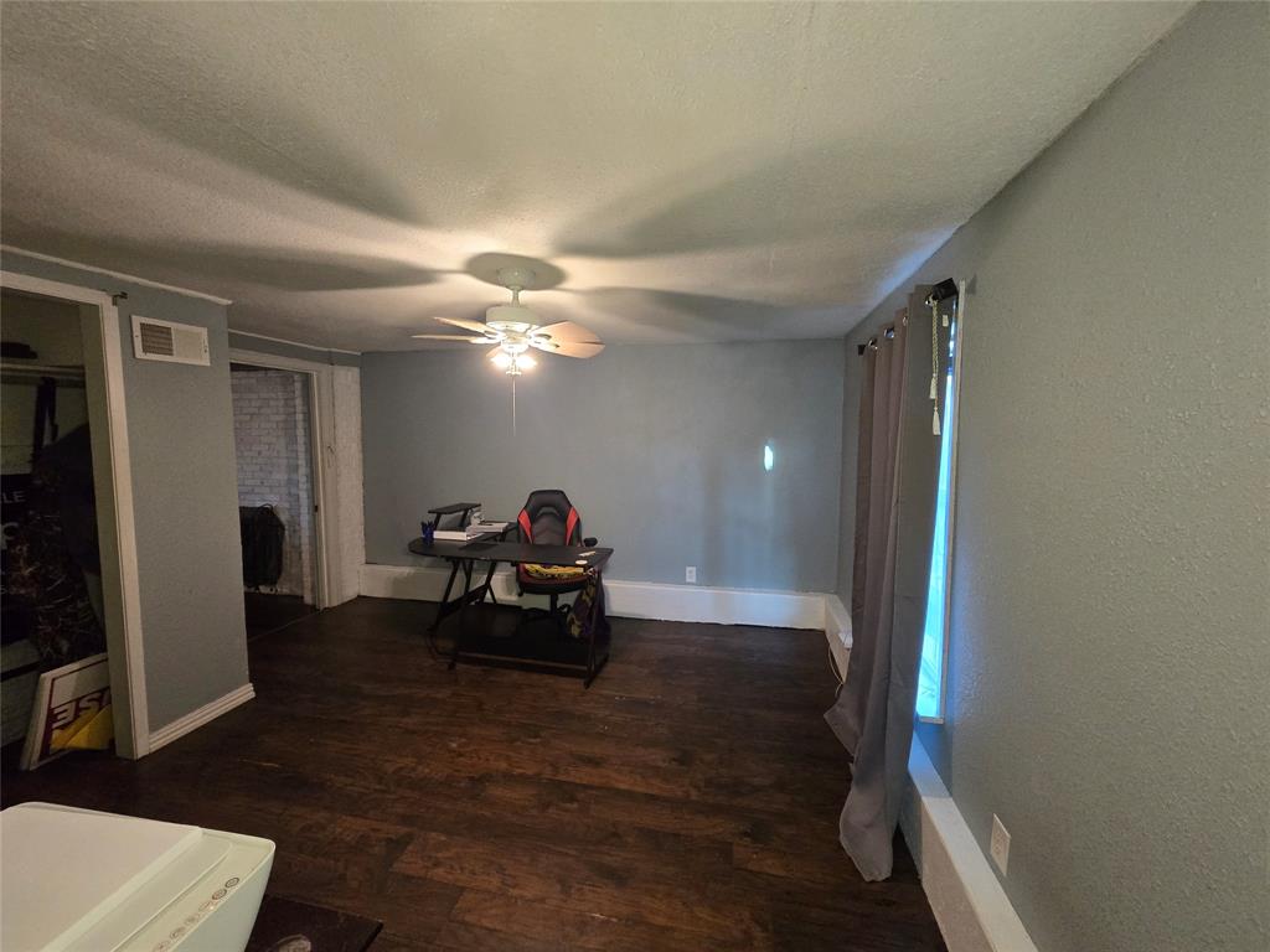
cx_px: 635
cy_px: 476
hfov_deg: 106.2
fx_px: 477
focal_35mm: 13
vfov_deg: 89.9
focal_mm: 2.2
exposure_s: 1/60
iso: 640
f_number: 2.2
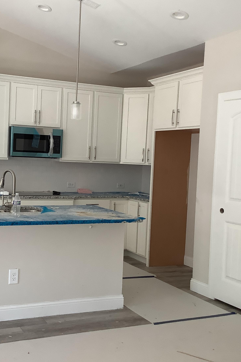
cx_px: 64
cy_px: 178
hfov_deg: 30.1
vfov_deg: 44.5
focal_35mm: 44
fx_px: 442
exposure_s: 1/50
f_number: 2.4
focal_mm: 3.3
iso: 100
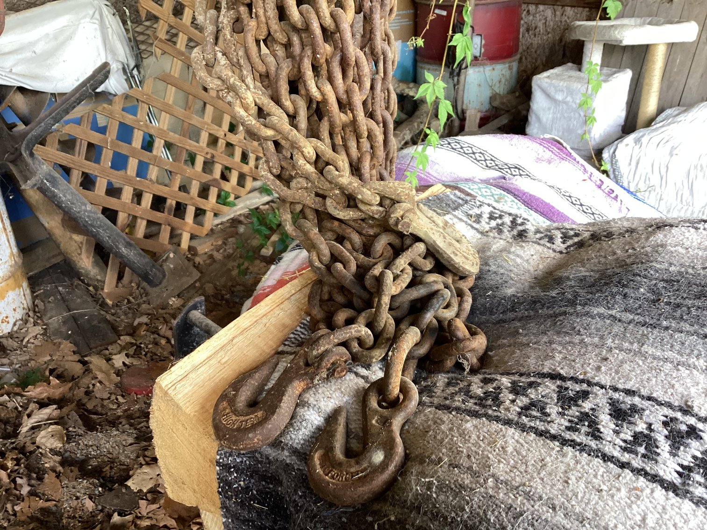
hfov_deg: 58.3
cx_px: 354
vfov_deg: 45.4
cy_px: 265
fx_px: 633
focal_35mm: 31
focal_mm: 3.3
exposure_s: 1/50
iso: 100
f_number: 2.4
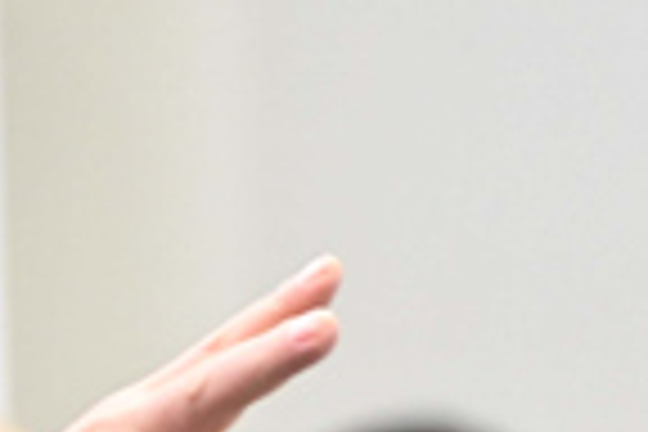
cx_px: 58
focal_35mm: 1781
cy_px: 767
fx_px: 32055
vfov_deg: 0.8
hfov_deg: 1.2
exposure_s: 1/500
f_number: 5.6
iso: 7200
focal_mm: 400
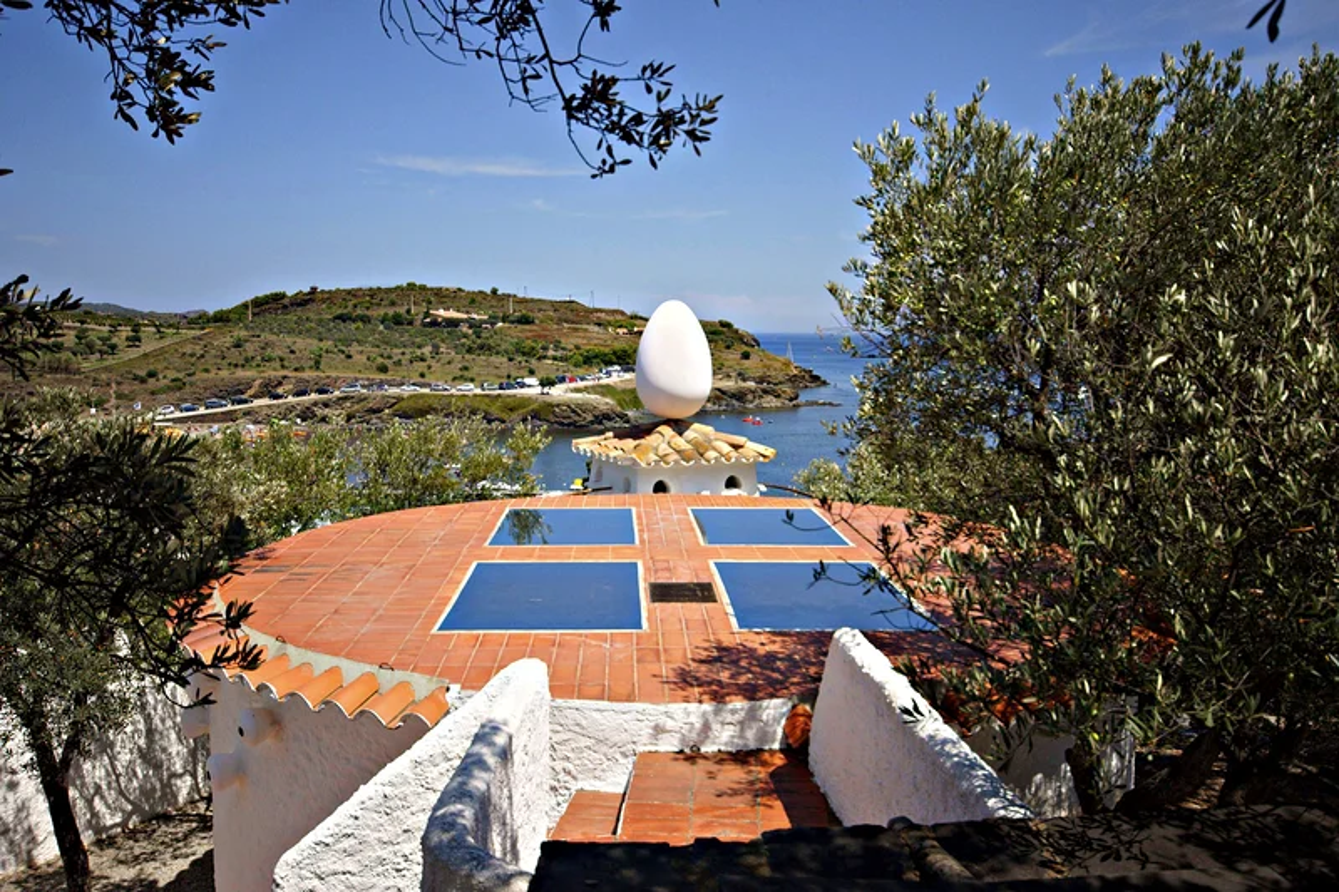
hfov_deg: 61.9
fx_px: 1116
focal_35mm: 30
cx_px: 670
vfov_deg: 43.6
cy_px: 446
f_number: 5.6
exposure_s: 1/1000
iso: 200
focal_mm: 20
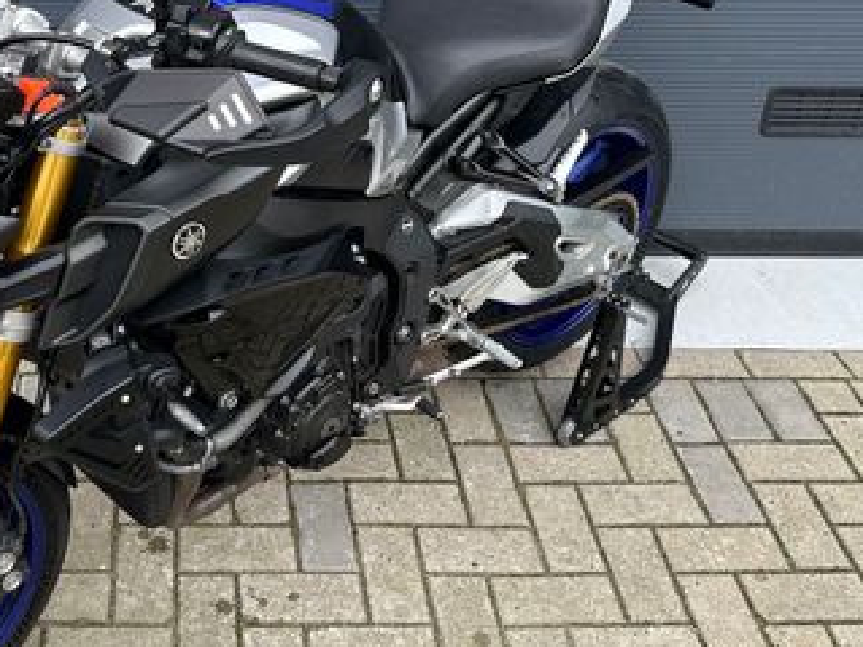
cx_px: 191
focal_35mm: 48
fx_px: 1197
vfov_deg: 30.0
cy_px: 205
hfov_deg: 38.4
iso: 80
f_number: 1.78
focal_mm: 6.86
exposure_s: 1/362
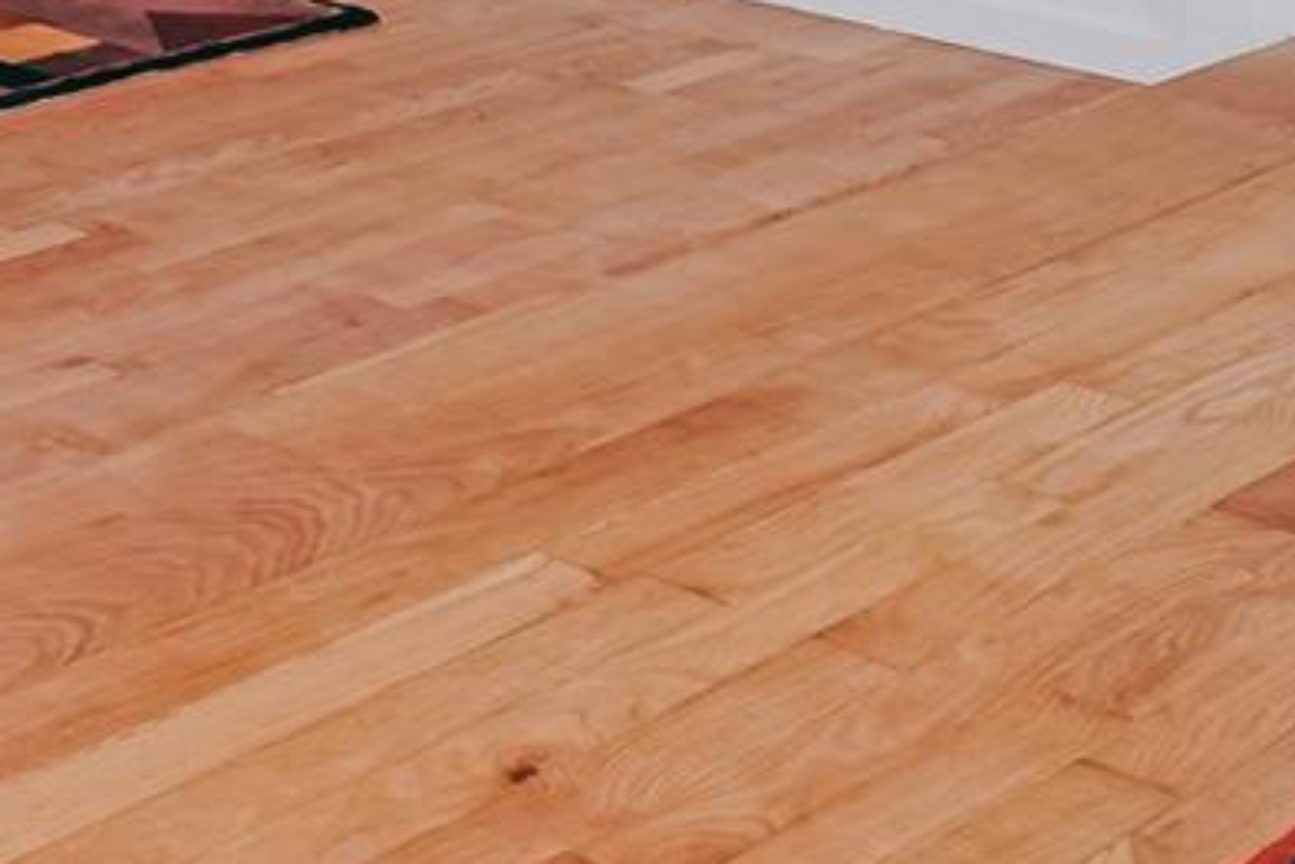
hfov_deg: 19.7
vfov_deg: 17.5
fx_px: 2194
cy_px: -742
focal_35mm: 61
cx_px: -1239
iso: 400
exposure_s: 1/10
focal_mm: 15
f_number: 13
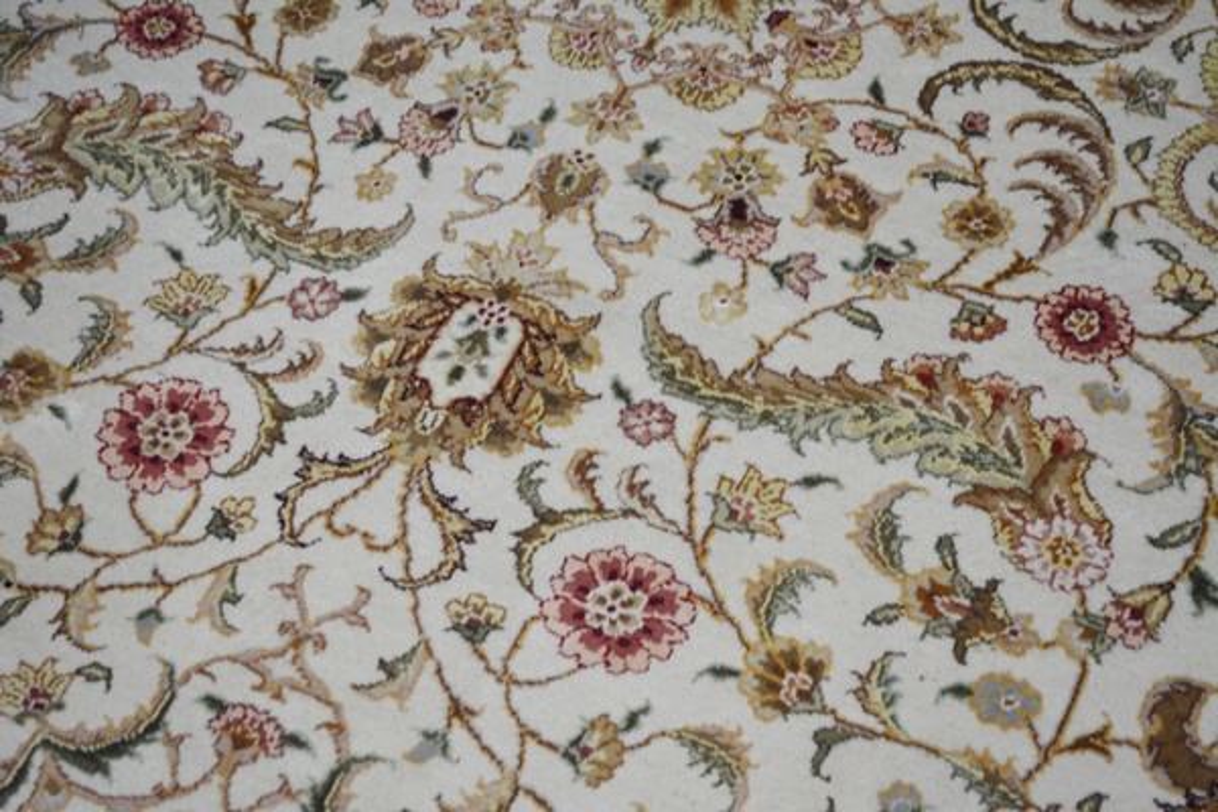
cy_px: 406
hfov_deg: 33.4
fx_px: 2030
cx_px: 609
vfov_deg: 22.6
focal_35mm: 60
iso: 800
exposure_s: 1/30
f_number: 5.3
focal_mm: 40
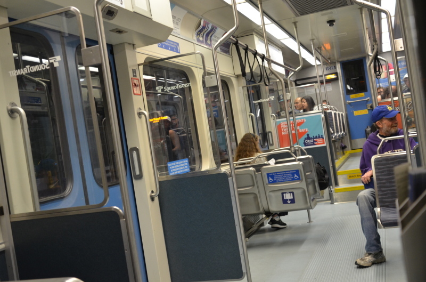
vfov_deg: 31.7
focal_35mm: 42
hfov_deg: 46.5
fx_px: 496
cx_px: 213
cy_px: 141
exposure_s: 1/30
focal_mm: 28
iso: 800
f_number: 4
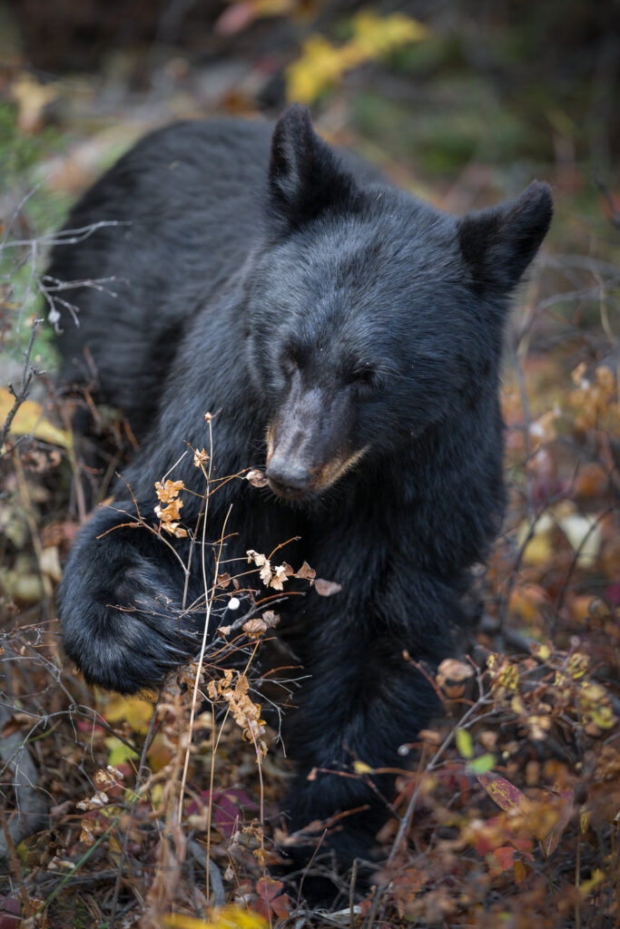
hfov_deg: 3.4
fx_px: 10329
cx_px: 310
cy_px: 464
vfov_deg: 5.2
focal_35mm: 400
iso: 1800
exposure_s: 1/320
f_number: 2.8
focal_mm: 400
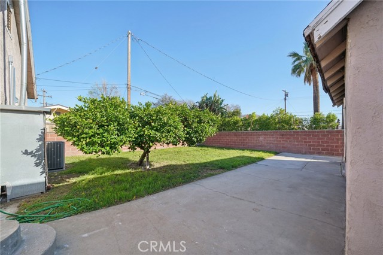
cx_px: 192
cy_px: 128
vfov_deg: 85.4
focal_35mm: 13
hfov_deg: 108.4
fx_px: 138
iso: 100
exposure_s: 1/100
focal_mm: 13
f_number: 9
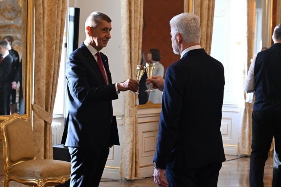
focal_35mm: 105
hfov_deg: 19.5
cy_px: 94
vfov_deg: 13.0
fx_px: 820
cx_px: 140
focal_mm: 70
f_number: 5.6
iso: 2500
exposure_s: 1/500
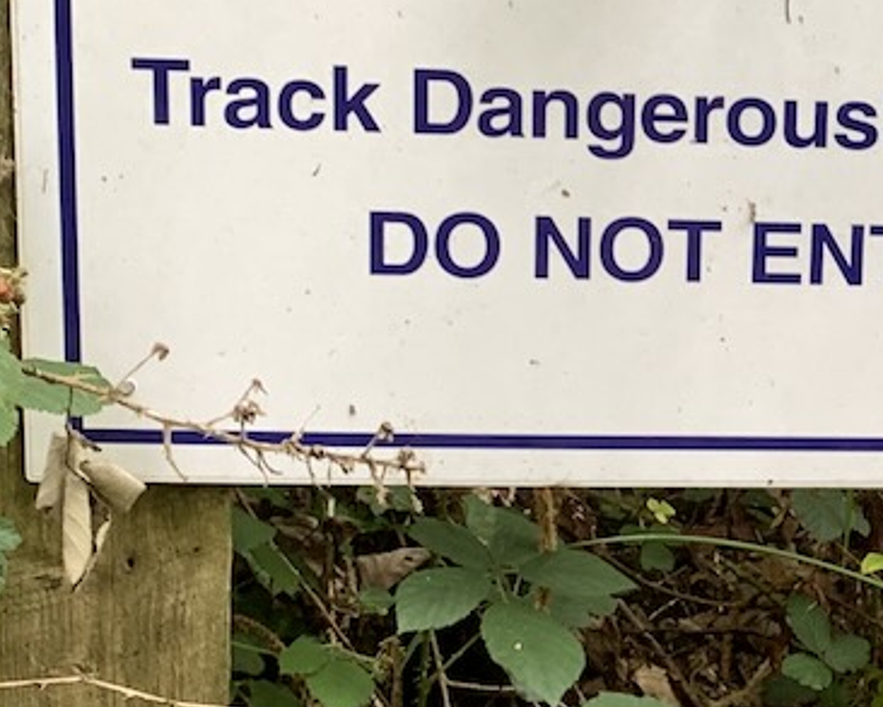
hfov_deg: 16.9
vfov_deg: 14.8
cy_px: 262
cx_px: 1291
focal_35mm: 104
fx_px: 2719
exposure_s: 1/62
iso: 100
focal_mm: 4.25
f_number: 1.8
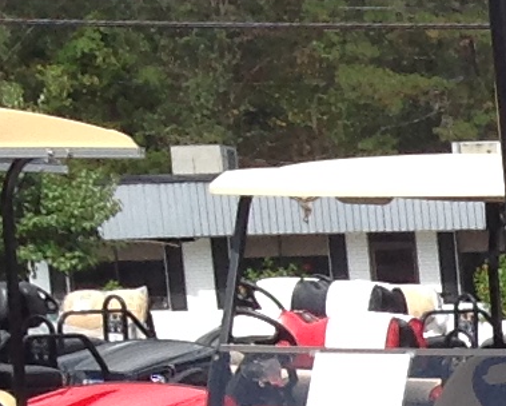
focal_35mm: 233
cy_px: 982
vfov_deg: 6.3
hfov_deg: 7.4
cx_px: 1429
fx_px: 3493
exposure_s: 1/1259
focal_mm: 4.28
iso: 50
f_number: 2.4
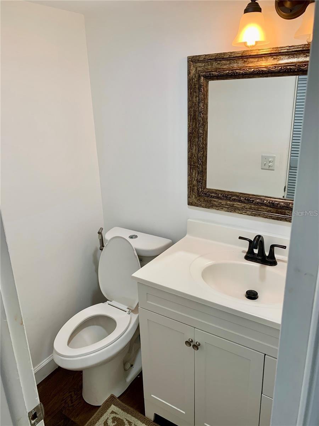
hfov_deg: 53.1
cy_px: 213
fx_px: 319
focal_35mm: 26
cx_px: 160
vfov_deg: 67.3
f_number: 1.8
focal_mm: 4.25
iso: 64
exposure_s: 1/120
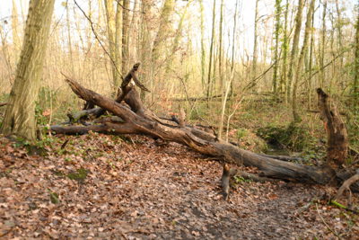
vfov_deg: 40.0
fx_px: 329
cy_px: 120
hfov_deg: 57.2
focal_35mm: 33
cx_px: 180
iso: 100
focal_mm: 22
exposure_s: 1/50
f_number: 3.5
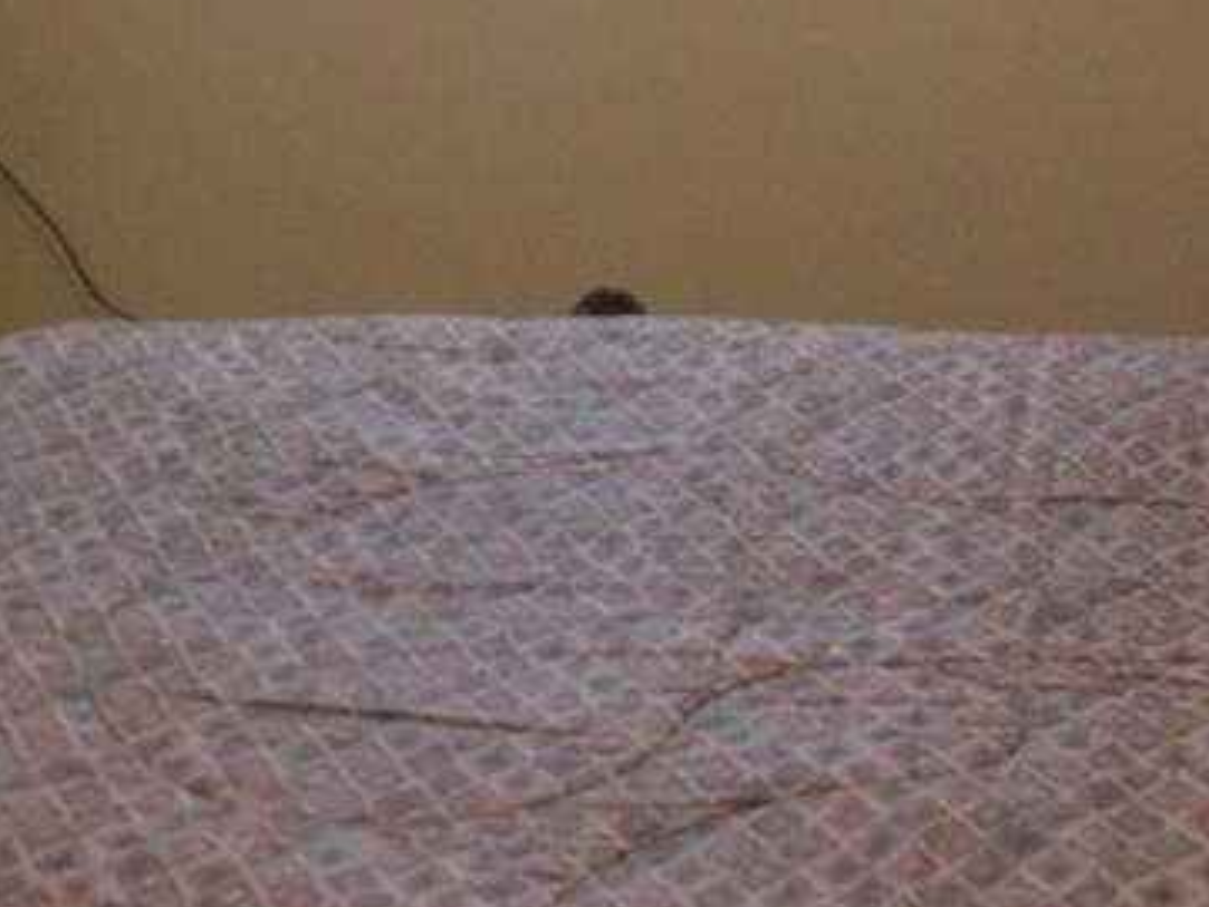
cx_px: 1005
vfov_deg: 14.3
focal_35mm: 102
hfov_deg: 19.0
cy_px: -3
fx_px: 3564
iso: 400
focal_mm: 6.3
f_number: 3.5
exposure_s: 1/43
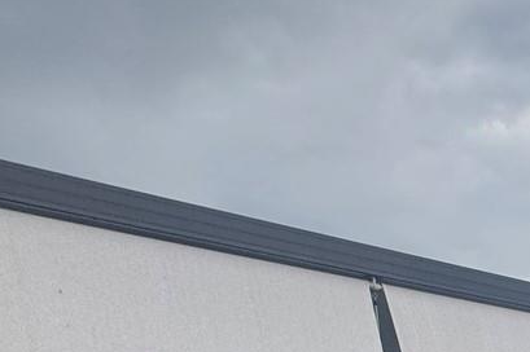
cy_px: 585
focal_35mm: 57
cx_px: 912
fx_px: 838
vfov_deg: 19.4
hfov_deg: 22.9
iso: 40
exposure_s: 1/123
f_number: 2.2
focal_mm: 2.22
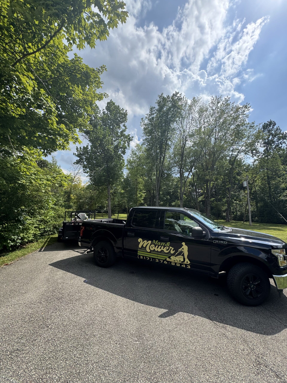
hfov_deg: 85.7
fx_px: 155
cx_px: 144
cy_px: 192
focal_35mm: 14
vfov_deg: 102.1
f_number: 2.2
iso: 50
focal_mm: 2.22
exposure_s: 1/1178
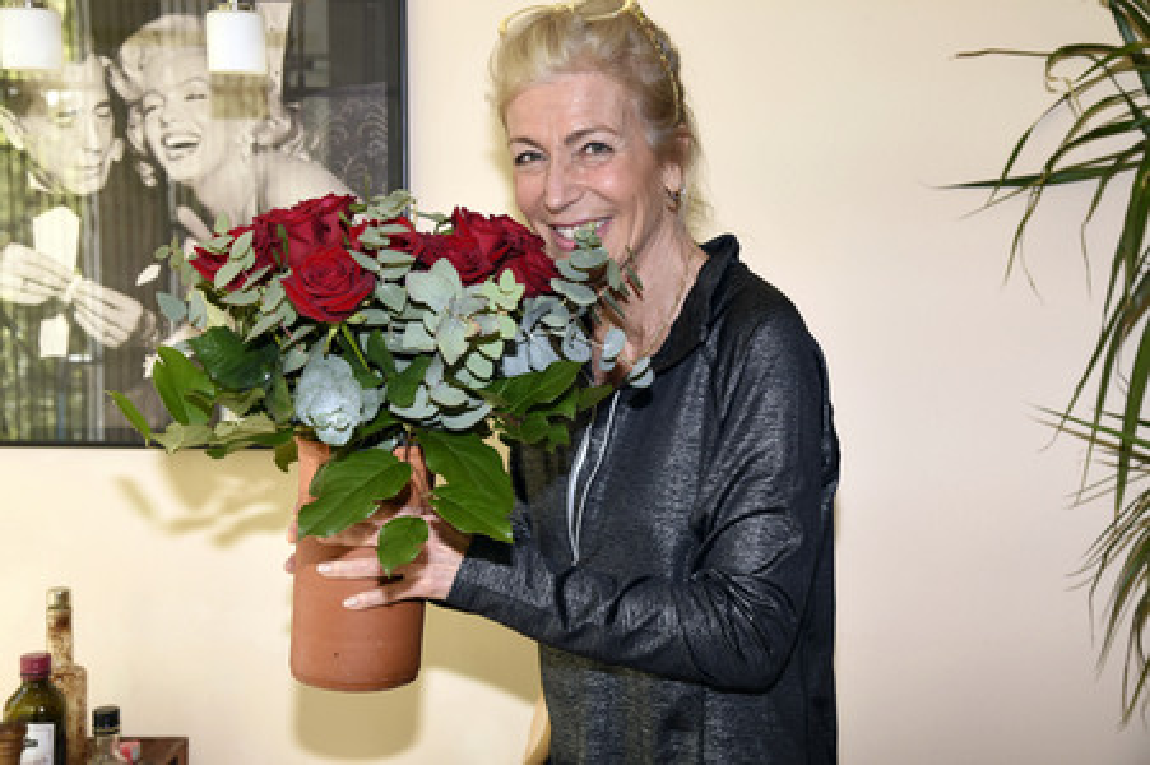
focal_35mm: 52
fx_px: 1660
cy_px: 382
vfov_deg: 26.0
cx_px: 575
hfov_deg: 38.2
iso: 1000
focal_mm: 52
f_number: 6.3
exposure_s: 1/100
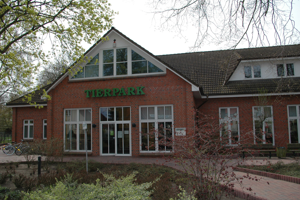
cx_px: 150
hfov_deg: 62.0
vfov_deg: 43.5
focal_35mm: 30
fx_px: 250
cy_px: 100
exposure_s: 1/320
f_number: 9
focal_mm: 20
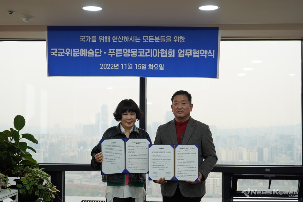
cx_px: 152
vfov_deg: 22.6
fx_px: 505
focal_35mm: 60
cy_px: 101
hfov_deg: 33.4
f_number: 5.6
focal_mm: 60
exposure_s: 1/160
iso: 800
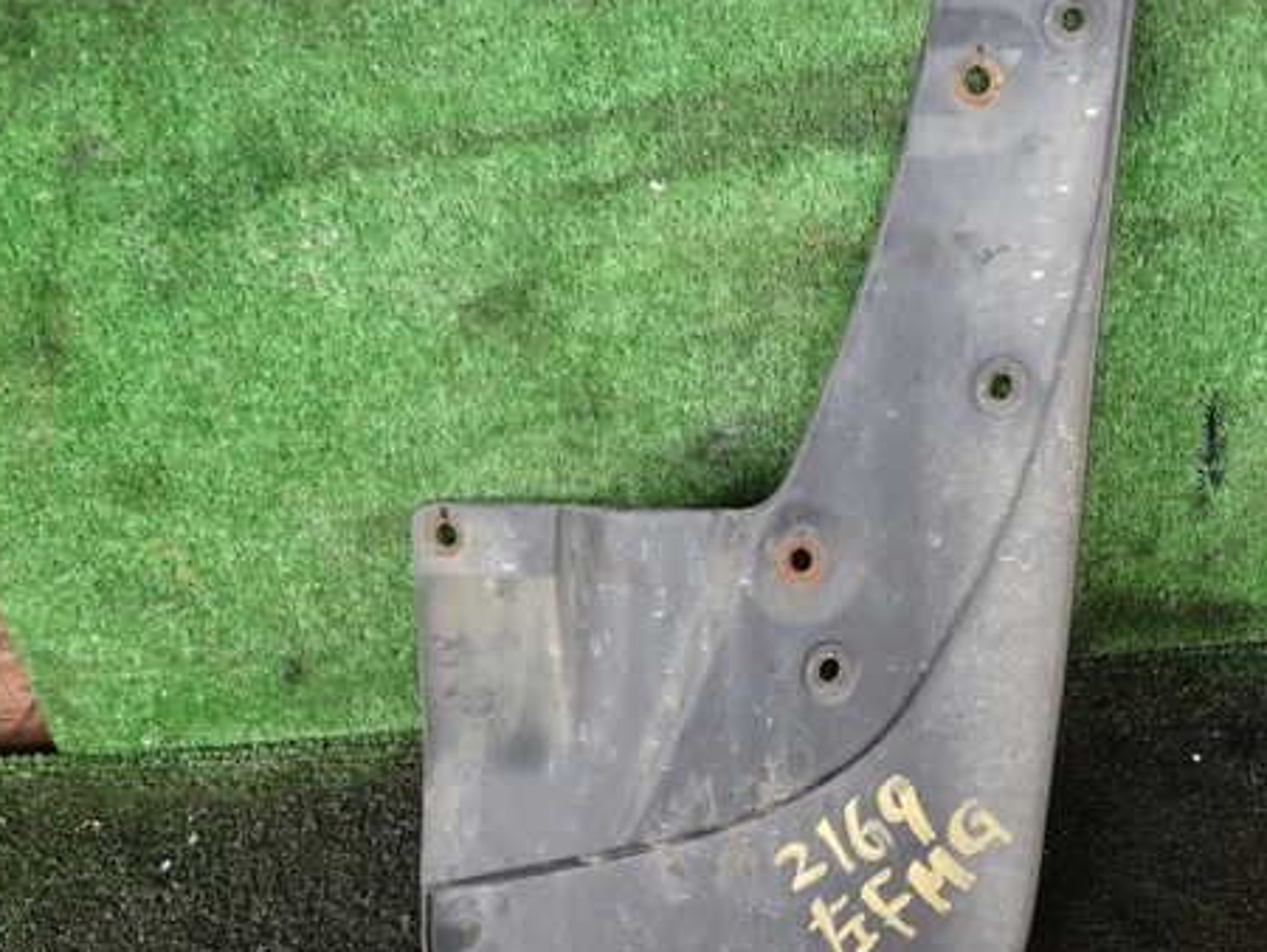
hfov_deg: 46.5
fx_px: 1465
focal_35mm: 40
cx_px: 763
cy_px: 518
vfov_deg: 36.0
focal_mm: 5.4
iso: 100
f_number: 2.3
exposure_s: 1/80
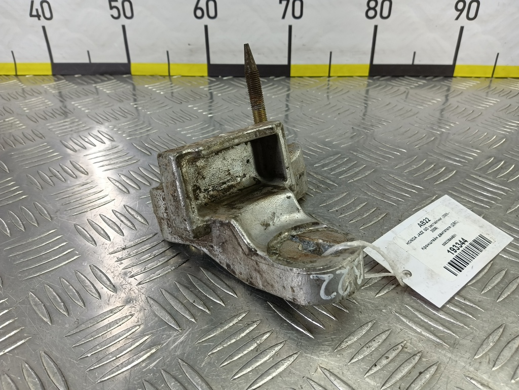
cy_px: 195
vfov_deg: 58.9
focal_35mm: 23
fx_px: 345
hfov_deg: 73.9
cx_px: 260
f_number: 1.6
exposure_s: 1/50
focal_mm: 4.11
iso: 102
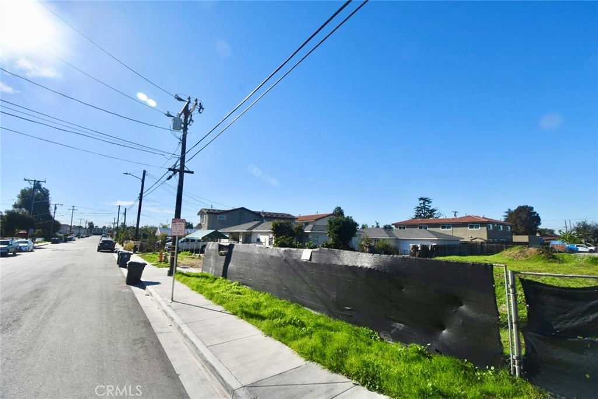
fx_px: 249
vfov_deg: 77.3
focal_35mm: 15
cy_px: 200
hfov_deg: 100.4
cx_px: 299
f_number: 10
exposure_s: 1/400
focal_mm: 10
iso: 200
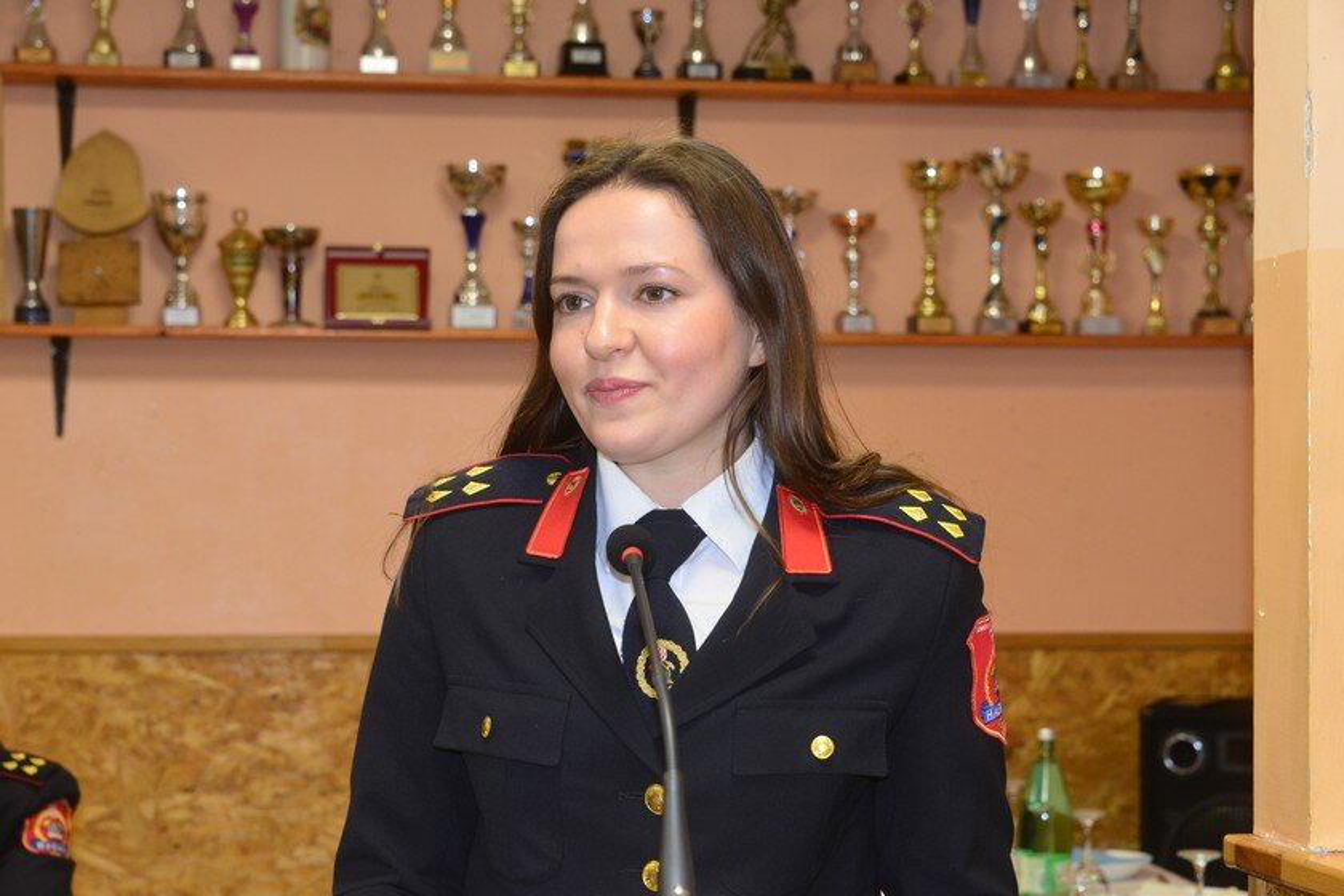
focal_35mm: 78
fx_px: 2912
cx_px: 672
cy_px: 448
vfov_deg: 17.5
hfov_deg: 26.0
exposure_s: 1/60
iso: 2000
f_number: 7.1
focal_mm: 78
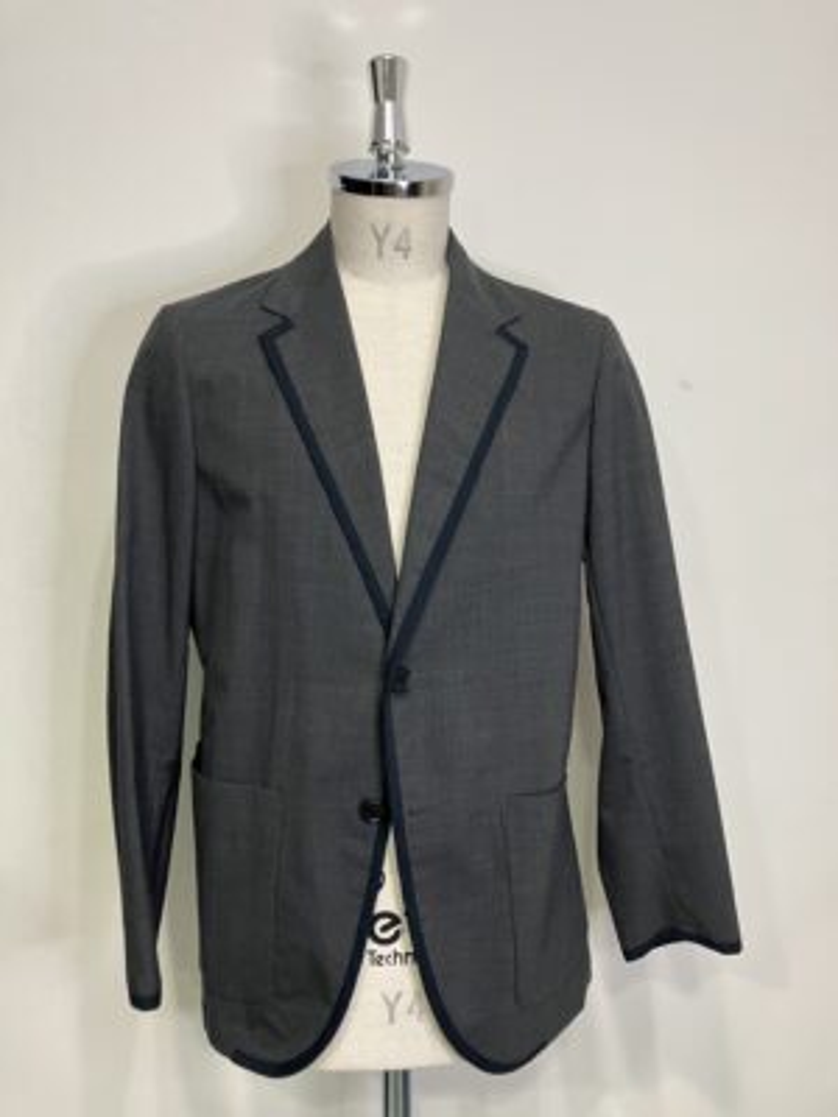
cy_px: 558
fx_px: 904
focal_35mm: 28
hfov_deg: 49.7
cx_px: 419
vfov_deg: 63.4
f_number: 1.8
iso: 125
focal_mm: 3.99
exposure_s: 1/50
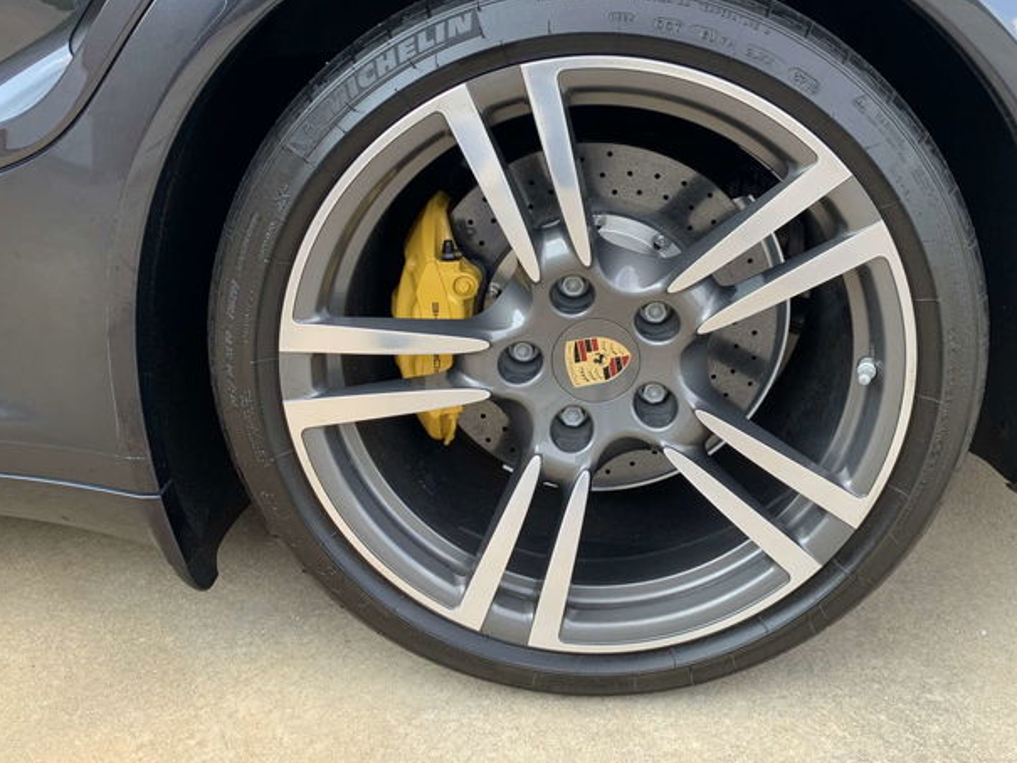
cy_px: 292
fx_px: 970
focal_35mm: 33
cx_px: 573
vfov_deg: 42.7
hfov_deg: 55.2
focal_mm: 4.25
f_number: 1.8
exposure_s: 1/122
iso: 25
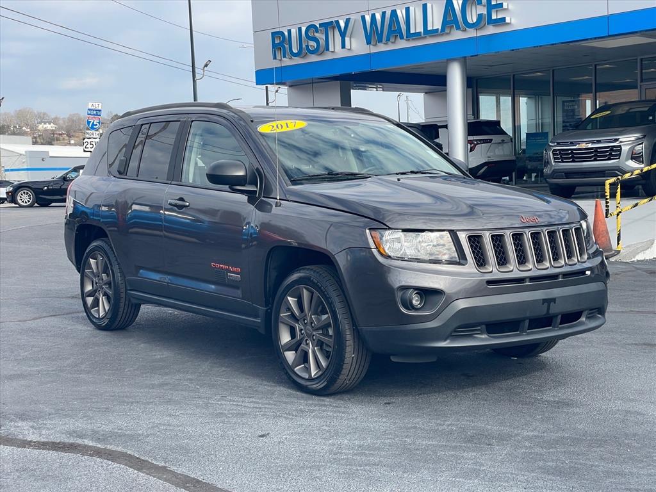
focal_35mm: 52
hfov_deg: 36.8
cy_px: 246
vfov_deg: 28.0
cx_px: 328
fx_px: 985
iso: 25
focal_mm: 6
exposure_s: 1/773
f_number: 2
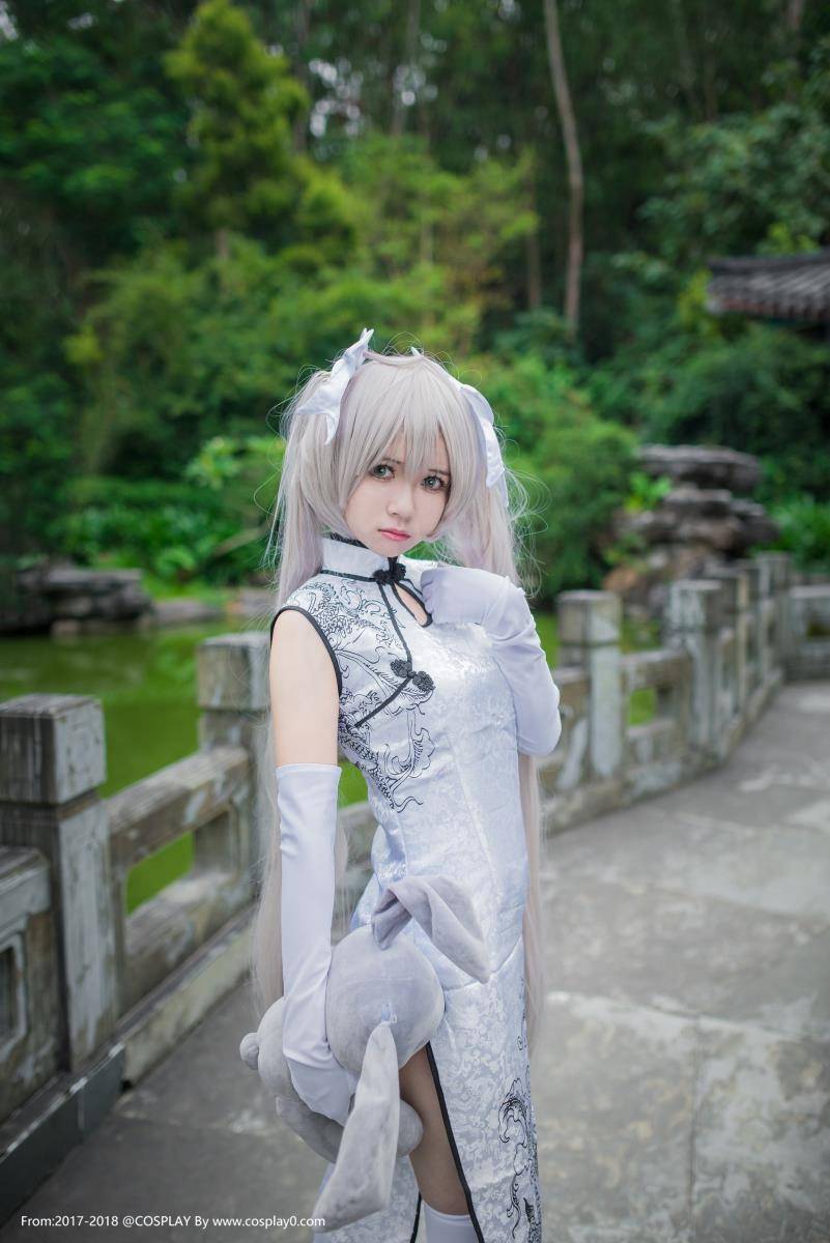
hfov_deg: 37.9
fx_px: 1209
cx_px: 415
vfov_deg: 54.4
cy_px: 622
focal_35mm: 35
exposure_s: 1/250
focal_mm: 35
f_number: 2.2
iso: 400
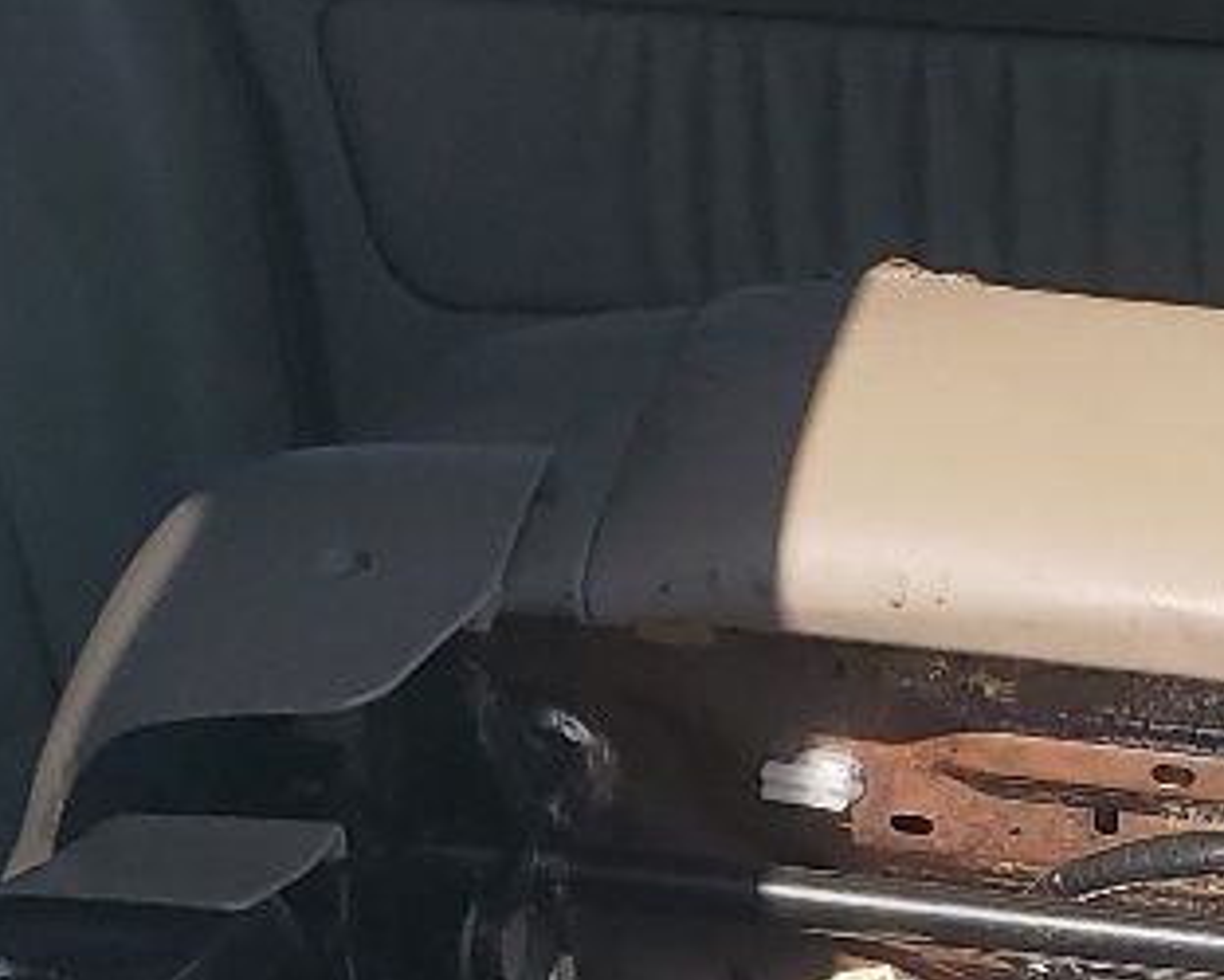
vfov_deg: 11.7
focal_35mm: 130
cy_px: 1113
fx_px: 4712
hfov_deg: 14.3
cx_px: 1459
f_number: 1.5
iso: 50
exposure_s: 1/3333
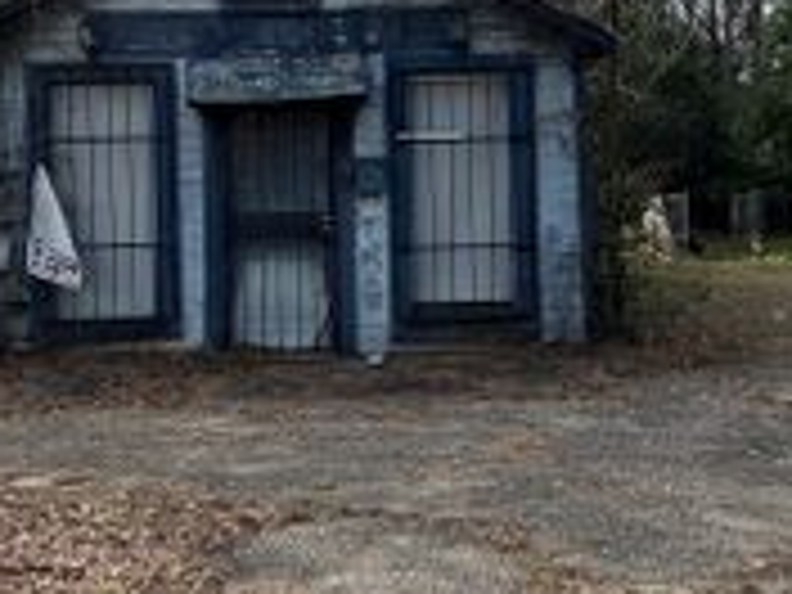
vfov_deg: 19.8
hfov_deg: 26.2
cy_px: 173
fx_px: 1693
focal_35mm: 74
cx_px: 284
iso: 50
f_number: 1.5
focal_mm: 5.7
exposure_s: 1/1869
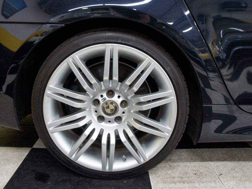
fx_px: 218
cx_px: 115
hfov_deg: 59.9
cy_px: 95
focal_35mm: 30
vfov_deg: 46.8
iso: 640
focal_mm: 18
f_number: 3.5
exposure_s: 1/30
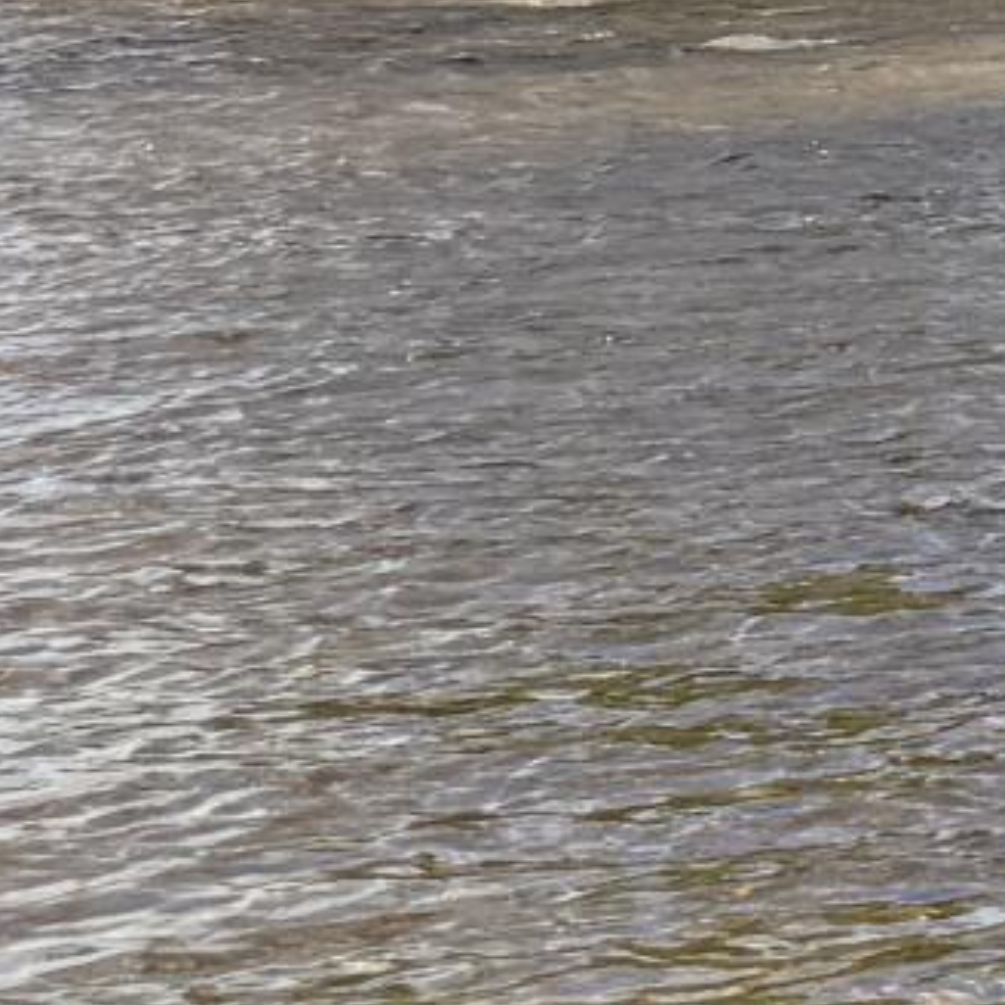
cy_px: -677
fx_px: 6372
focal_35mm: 194
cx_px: 3634
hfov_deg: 7.3
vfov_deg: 8.7
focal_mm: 6.76
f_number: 1.78
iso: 80
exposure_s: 1/4673
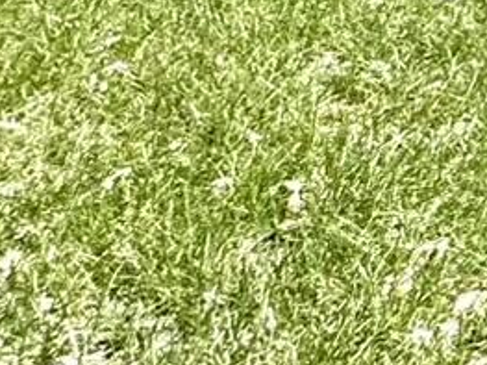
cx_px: 1767
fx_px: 1533
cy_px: -511
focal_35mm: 109
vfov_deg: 11.3
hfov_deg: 9.2
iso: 40
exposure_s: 1/1506
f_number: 2.2
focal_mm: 2.22
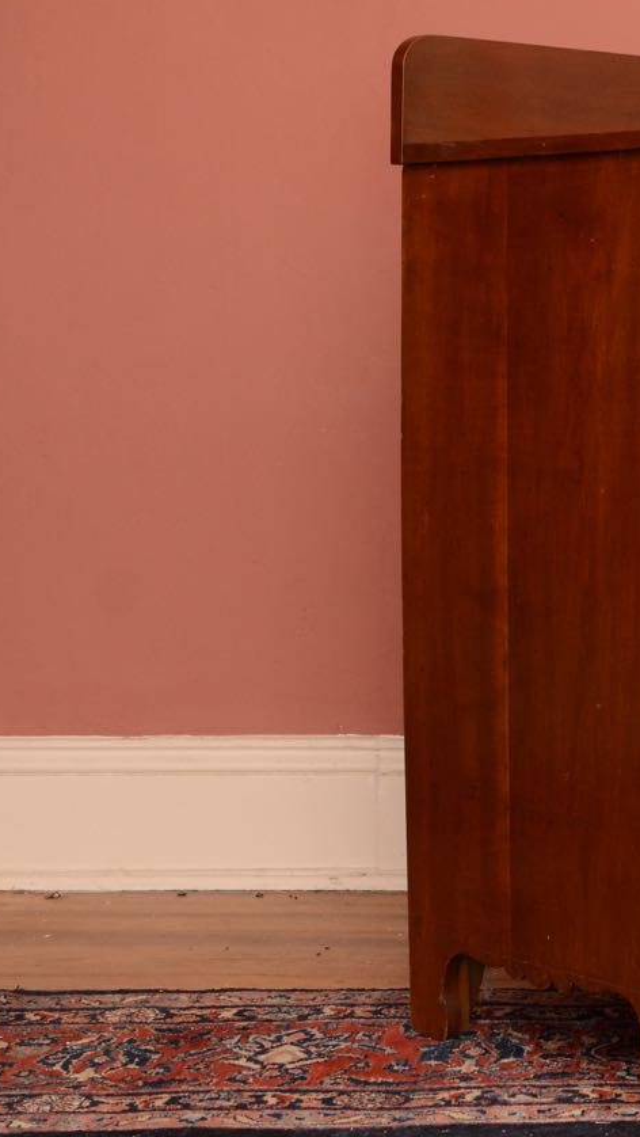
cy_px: 563
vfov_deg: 25.4
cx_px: 805
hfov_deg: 13.9
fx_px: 2526
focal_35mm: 84
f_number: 4
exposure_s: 1/125
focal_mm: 35
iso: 800
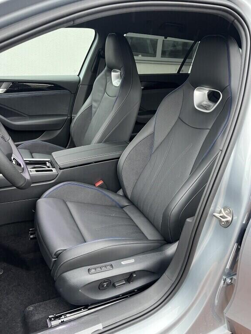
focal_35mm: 26
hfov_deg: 53.1
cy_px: 167
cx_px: 126
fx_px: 251
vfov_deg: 67.3
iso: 250
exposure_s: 1/60
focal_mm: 5.1
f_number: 1.6
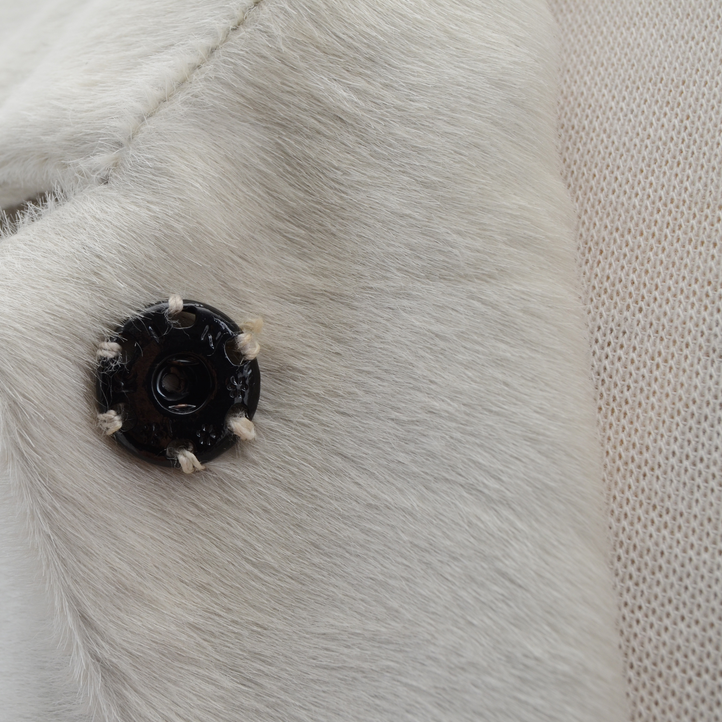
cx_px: 210
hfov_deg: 21.3
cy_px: 361
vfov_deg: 21.4
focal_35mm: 81
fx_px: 1911
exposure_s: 1/125
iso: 400
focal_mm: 42
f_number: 13
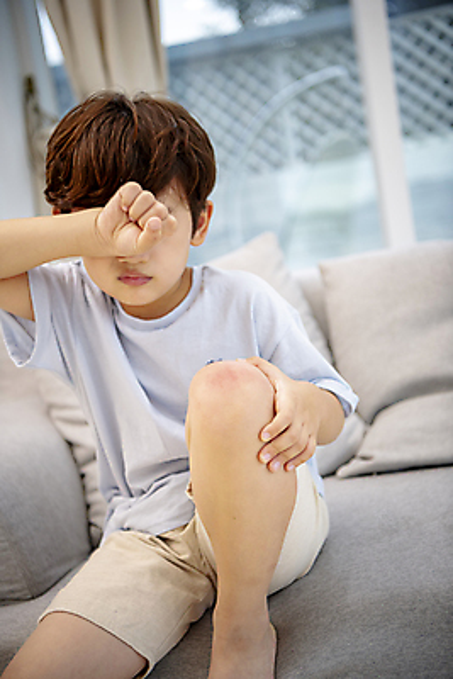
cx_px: 226
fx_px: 943
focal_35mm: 50
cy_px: 340
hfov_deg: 27.0
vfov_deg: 39.6
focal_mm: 50
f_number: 2.8
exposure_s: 1/125
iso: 400
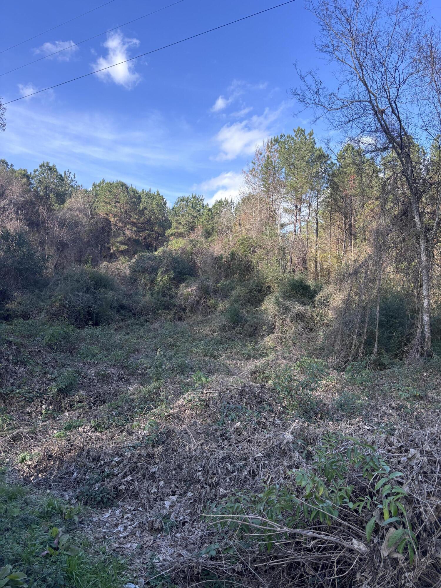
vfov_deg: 67.3
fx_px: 442
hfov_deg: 53.1
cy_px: 294
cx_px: 220
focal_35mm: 26
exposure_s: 1/1047
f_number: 1.6
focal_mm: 5.96
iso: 50
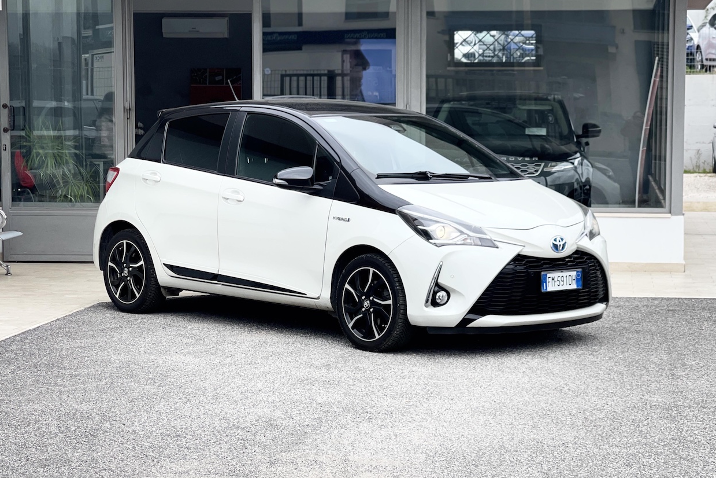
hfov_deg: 30.1
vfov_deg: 20.3
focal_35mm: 67
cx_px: 359
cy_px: 217
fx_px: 1332
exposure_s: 1/661
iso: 32
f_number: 2.2
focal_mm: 7.5
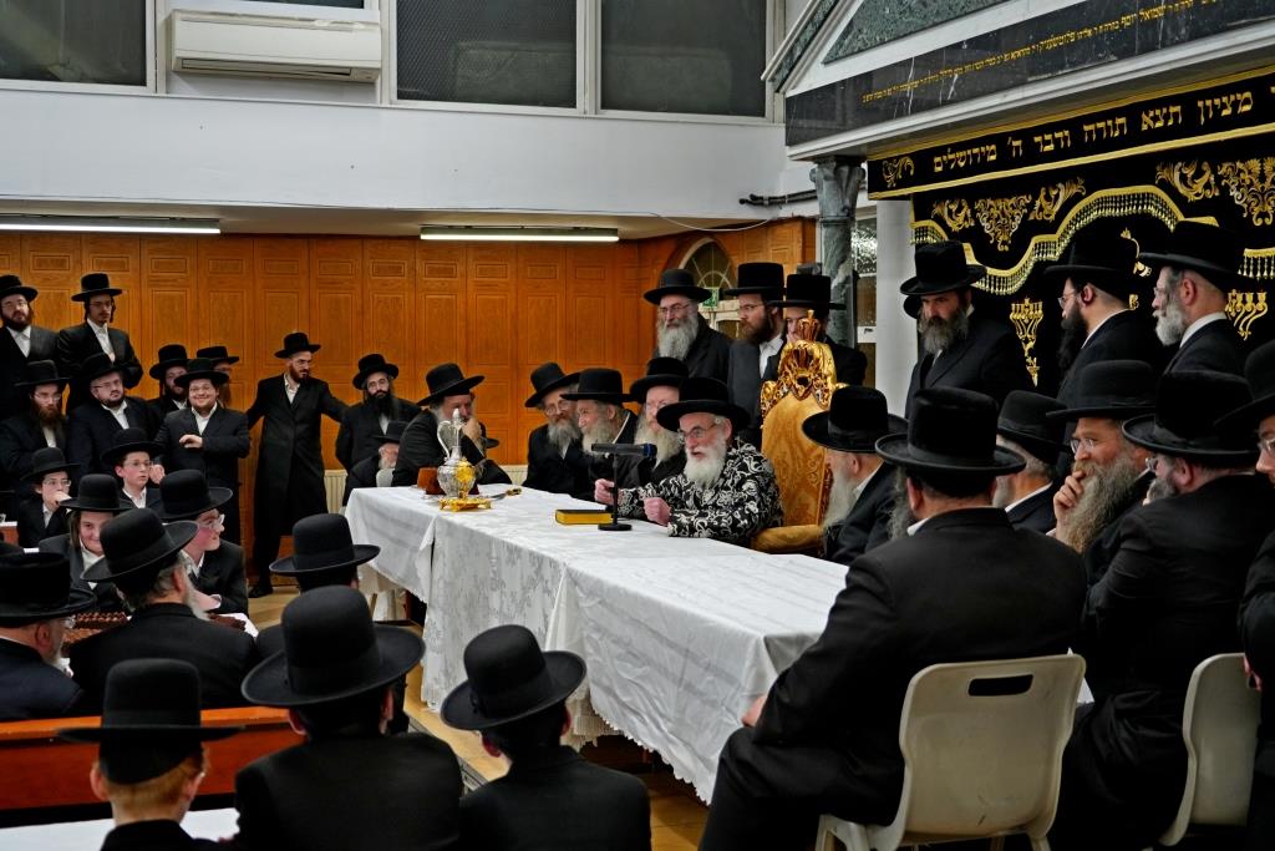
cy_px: 426
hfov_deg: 43.6
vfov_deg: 29.9
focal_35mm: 45
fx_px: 1594
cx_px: 638
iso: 2500
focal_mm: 45
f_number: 4.5
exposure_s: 1/320
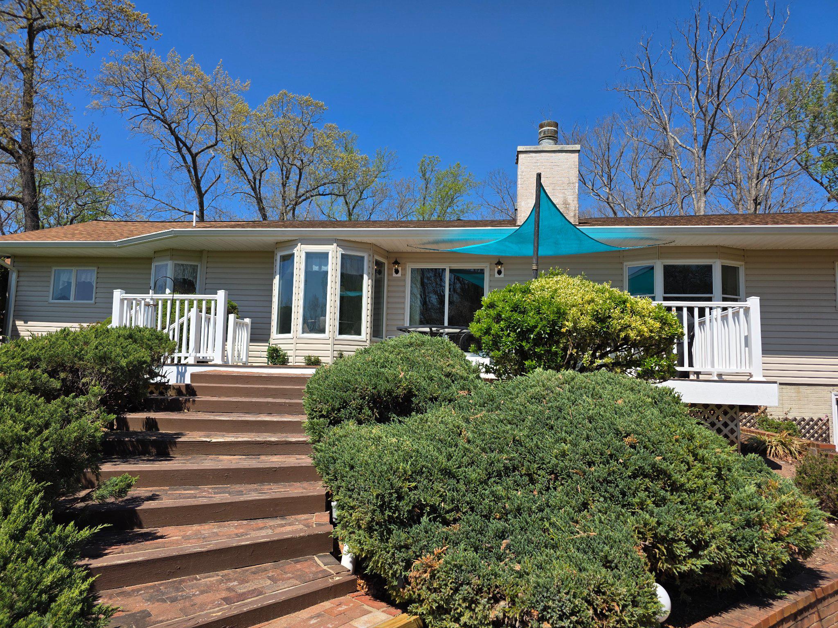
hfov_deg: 73.9
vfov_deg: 58.9
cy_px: 314
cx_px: 419
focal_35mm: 23
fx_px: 557
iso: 80
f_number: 1.7
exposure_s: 1/5778
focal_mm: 6.3
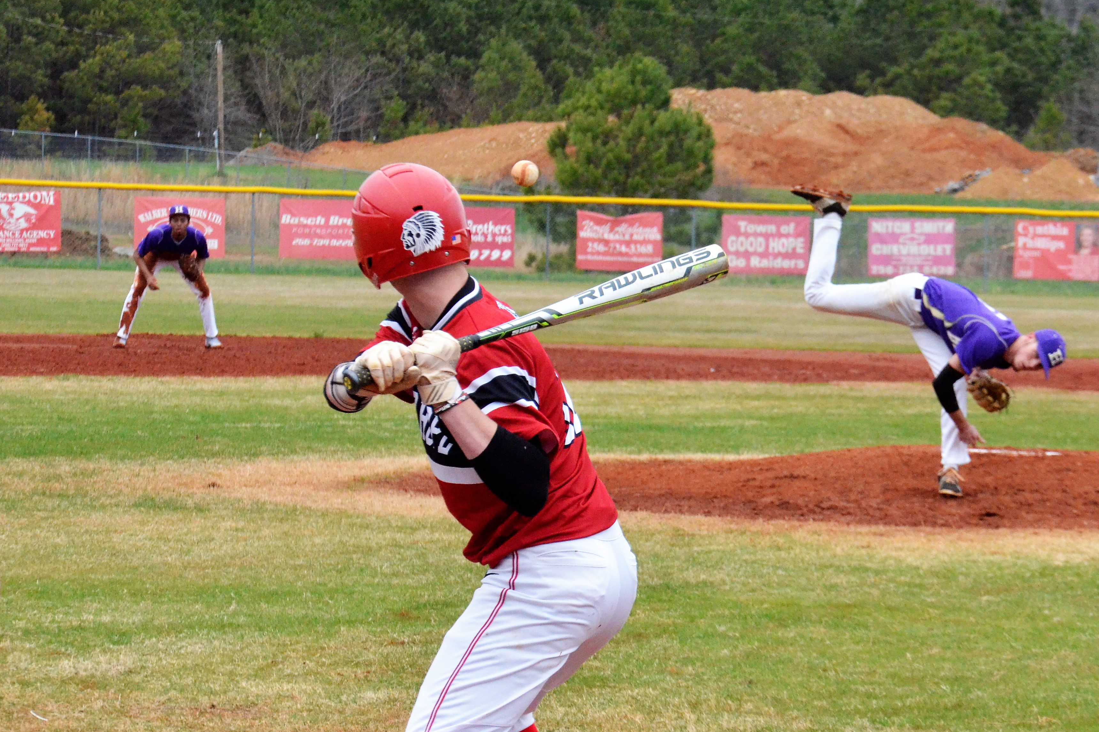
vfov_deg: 7.1
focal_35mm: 193
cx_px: 782
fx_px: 5891
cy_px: 372
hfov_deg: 10.6
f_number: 9
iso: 4000
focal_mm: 90
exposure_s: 1/1250
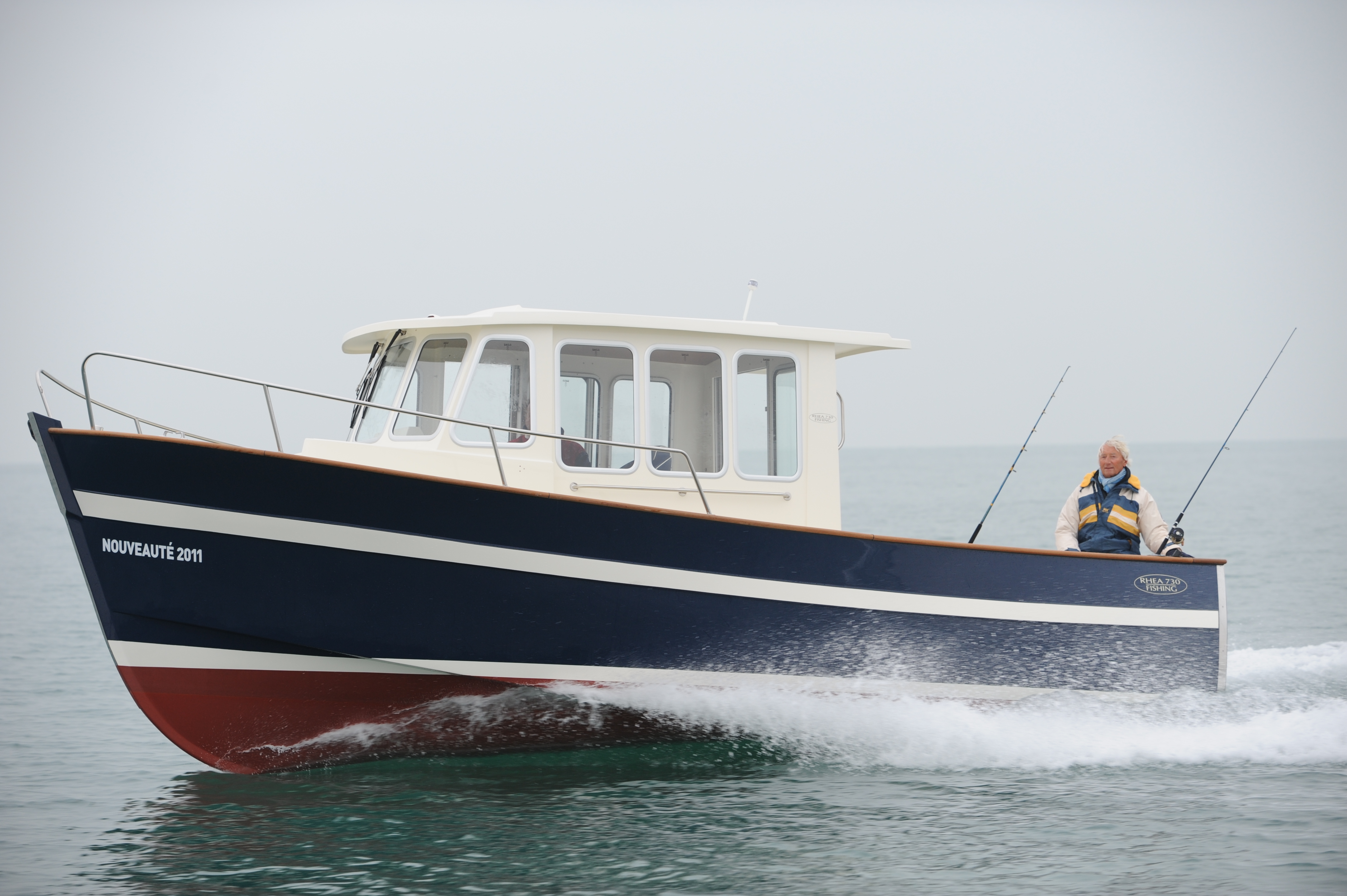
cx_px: 674
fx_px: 4188
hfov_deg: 18.3
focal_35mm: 112
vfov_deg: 12.2
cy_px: 448
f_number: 4
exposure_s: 1/320
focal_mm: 112
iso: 400
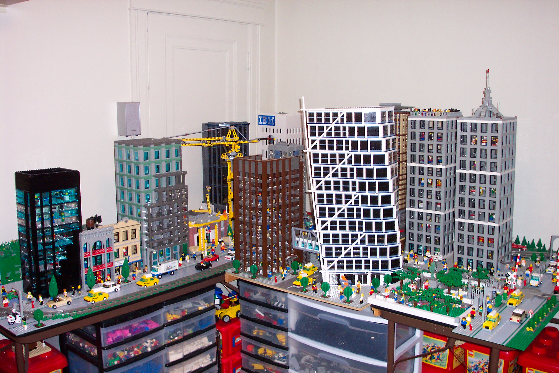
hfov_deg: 54.4
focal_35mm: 35
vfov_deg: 37.9
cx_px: 280
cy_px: 186
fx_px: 543
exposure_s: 1/30
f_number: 2.8
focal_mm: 7.5
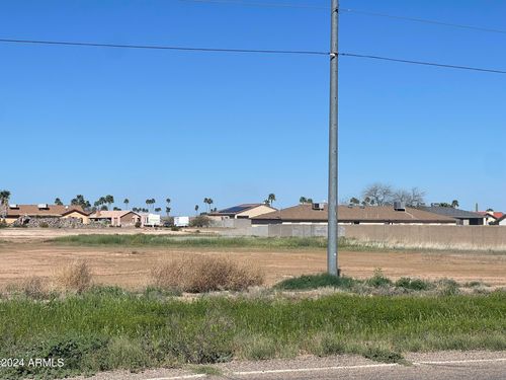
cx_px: 253
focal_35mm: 64
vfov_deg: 22.9
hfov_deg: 30.3
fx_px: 936
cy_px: 190
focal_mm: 7.5
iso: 20
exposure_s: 1/2370
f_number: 2.2
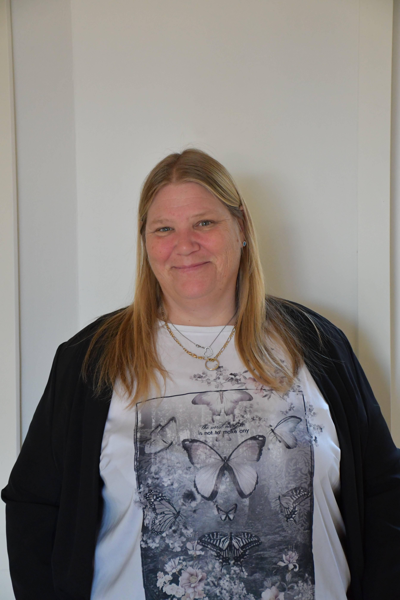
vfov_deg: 24.2
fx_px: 1400
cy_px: 300
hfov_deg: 16.3
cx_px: 200
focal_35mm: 84
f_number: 4.8
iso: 3200
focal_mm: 56
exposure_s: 1/125
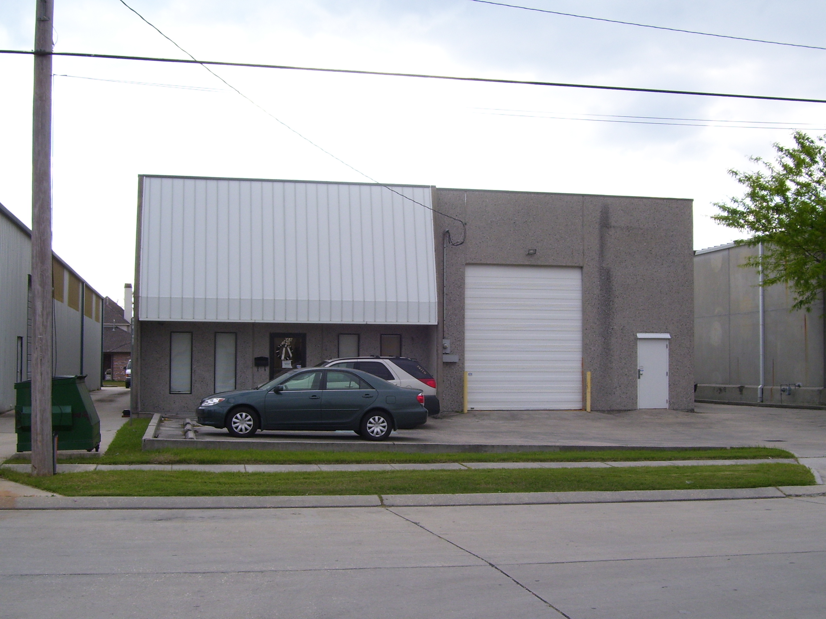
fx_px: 1098
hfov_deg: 41.2
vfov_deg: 31.5
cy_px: 310
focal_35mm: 46
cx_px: 413
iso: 80
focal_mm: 7.6
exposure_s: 1/250
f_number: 5.6
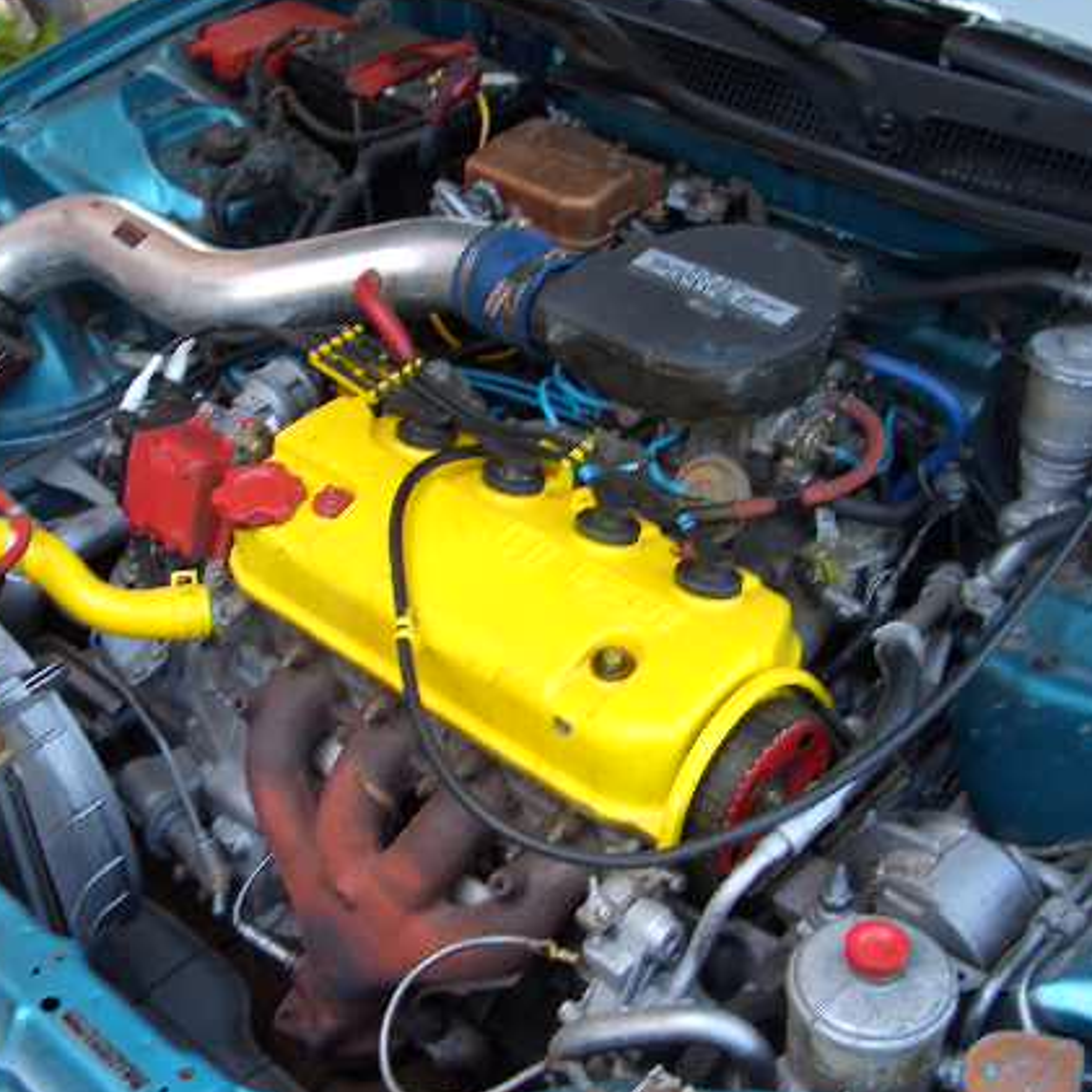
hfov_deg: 36.0
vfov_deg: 36.0
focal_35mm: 47
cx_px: 503
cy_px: 501
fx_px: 1677
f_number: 2.6
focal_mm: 5.8
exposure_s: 1/60
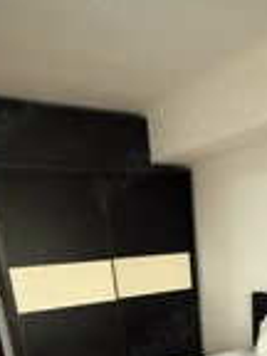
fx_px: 401
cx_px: 220
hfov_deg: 35.4
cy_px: 366
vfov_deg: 41.0
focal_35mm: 39
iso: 800
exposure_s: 1/50
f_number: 2.2
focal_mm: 2.22
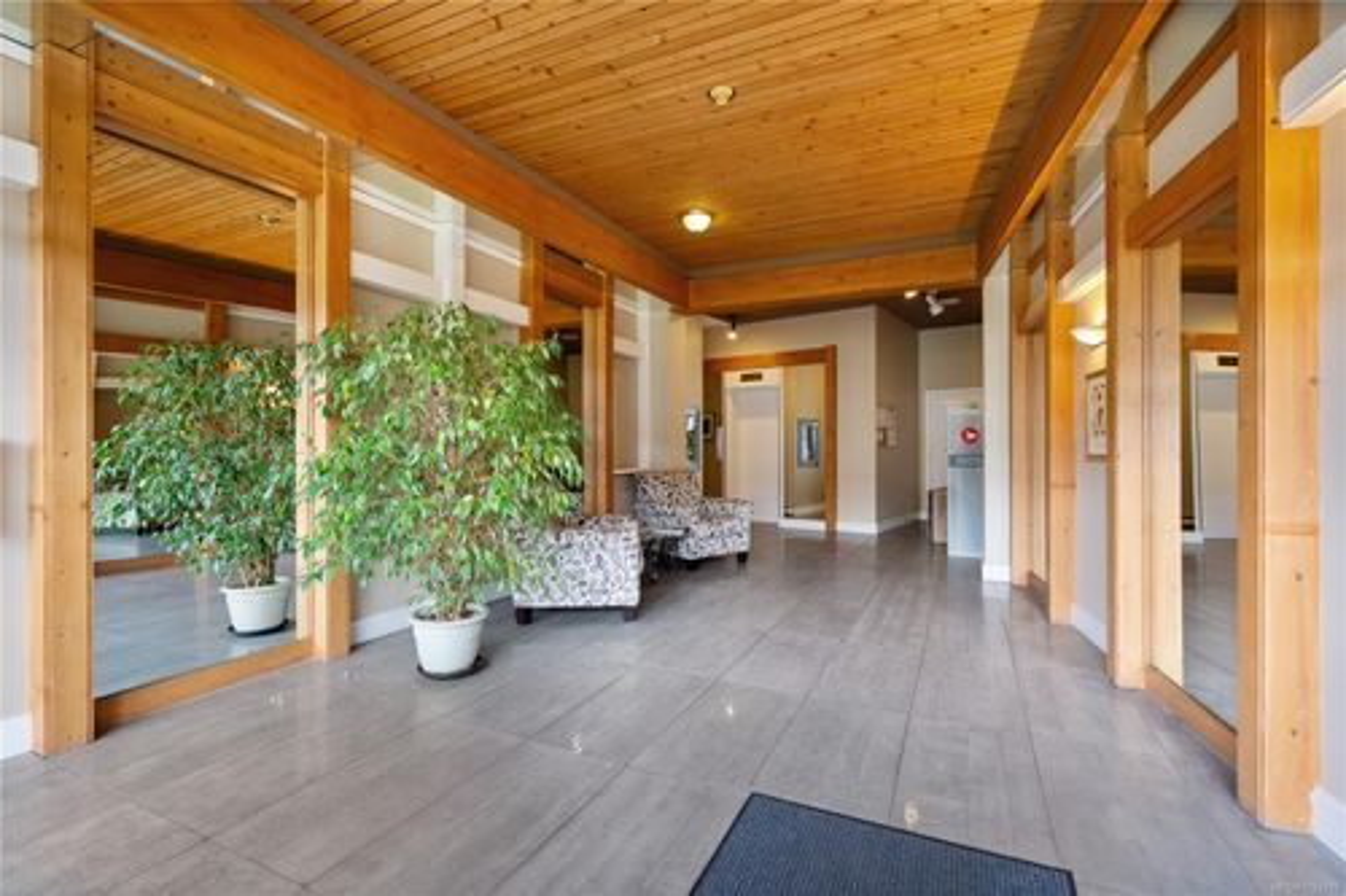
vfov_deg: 73.7
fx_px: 598
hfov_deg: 96.8
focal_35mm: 16
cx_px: 673
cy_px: 448
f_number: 4
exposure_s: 1/30
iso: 400
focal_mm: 16
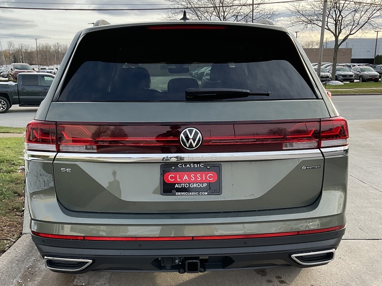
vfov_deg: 48.2
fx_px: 320
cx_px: 191
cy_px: 143
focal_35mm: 29
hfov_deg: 61.7
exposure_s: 1/276
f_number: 1.8
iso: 16
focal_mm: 3
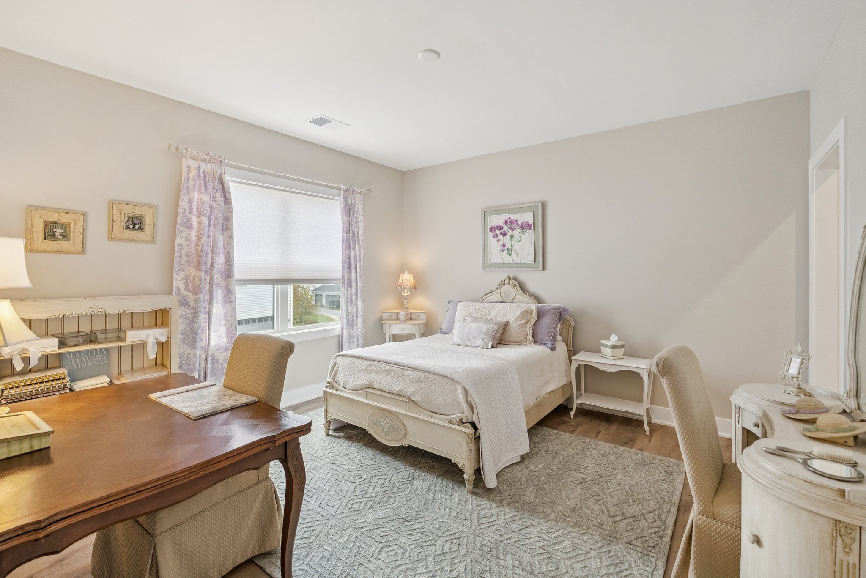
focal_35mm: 16
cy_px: 289
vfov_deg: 73.8
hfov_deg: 96.7
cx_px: 433
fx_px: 385
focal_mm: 16
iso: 1000
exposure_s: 1/125
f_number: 4
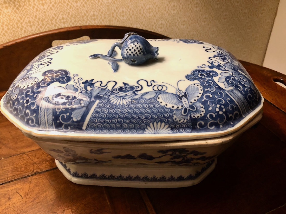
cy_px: 107
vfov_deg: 49.7
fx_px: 231
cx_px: 143
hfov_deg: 63.4
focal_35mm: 28
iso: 100
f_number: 1.8
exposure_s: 1/17
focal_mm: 4
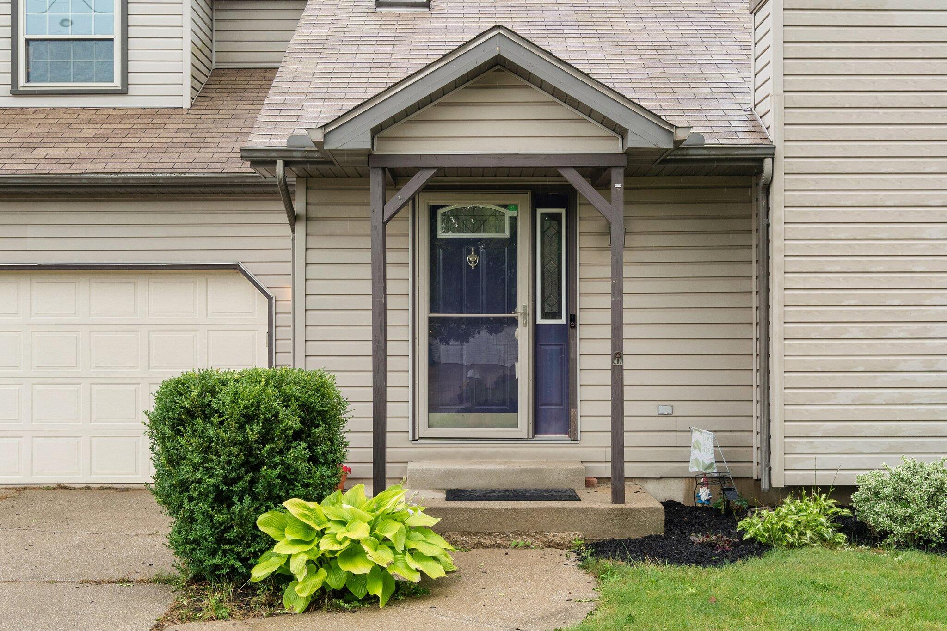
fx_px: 1210
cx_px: 474
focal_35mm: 46
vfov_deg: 29.2
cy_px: 316
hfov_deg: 42.7
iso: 800
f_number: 8
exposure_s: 1/60
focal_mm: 31
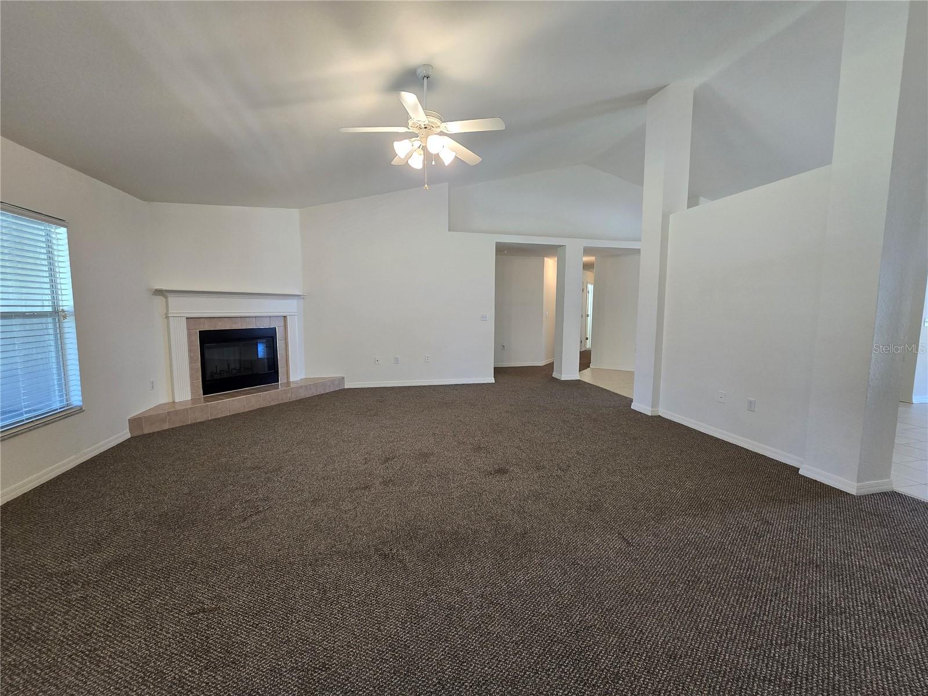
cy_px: 348
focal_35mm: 13
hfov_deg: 106.2
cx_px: 464
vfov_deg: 89.9
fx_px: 349
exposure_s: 1/60
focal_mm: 2.2
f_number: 2.2
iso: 200
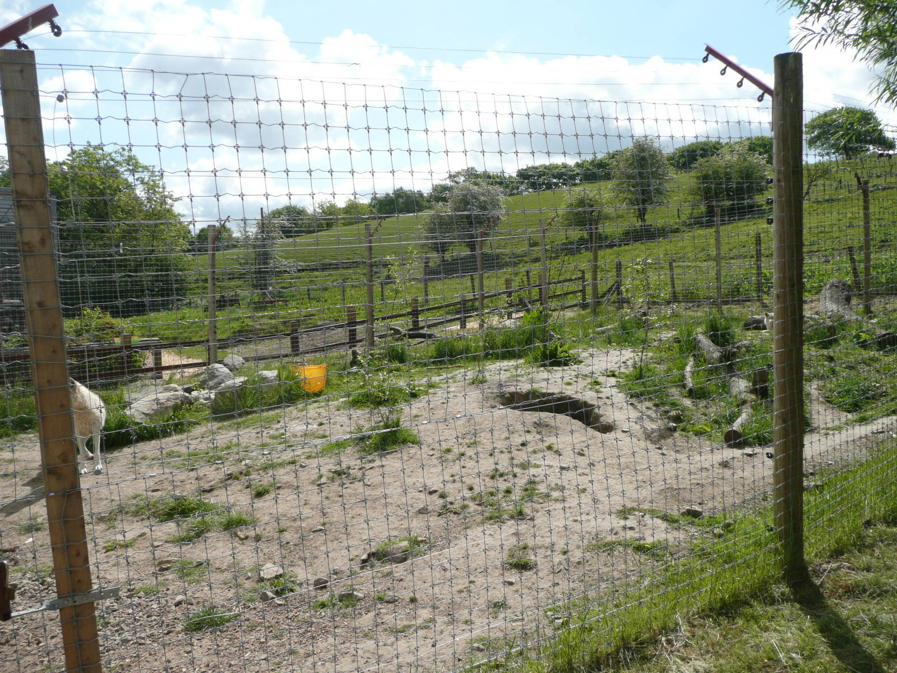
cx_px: 448
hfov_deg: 63.4
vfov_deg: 49.7
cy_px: 336
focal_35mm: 28
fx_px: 726
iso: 100
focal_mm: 4.6
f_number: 3.3
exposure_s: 1/1000
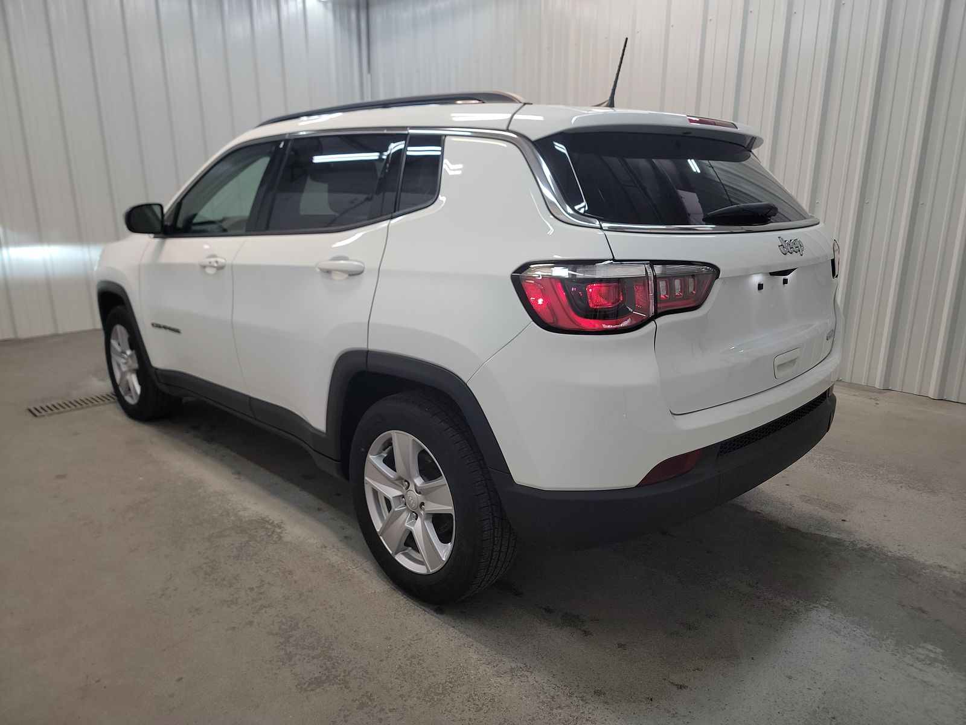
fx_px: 670
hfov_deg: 71.6
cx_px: 483
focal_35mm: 24
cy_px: 362
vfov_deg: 56.8
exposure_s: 1/59
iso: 109
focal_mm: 6.7
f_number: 1.8
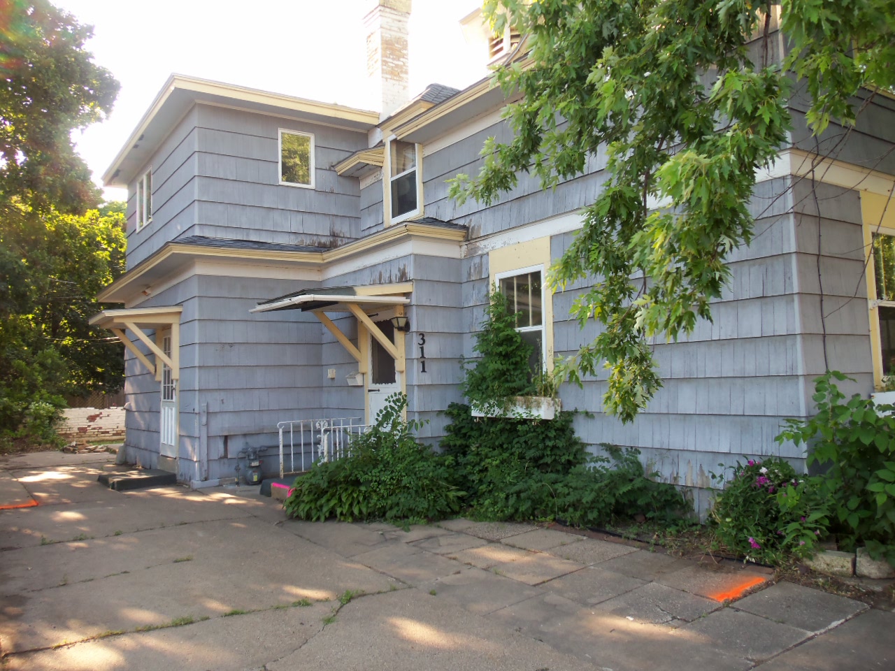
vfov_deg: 48.2
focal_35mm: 29
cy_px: 336
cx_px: 448
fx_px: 750
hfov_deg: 61.7
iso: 80
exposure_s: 1/60
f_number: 3.4
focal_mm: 5.2
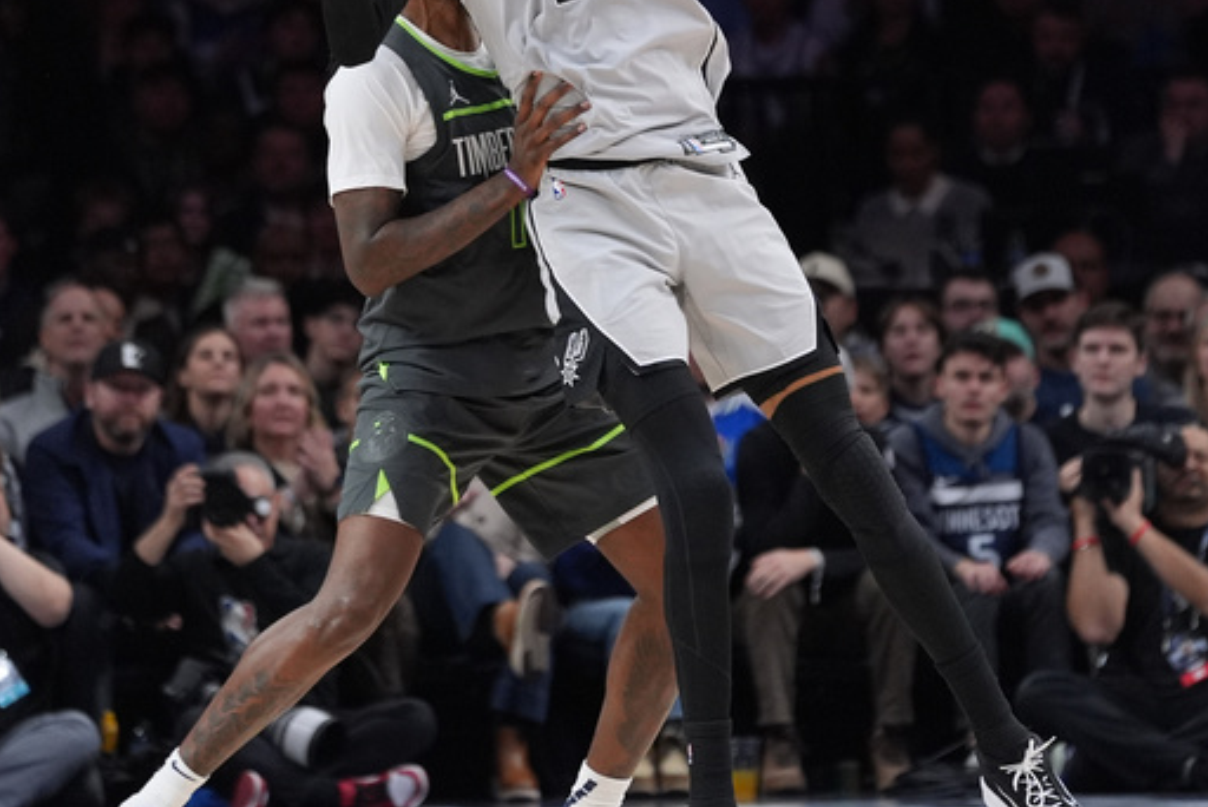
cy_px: 112
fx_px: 13429
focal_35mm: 400
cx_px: 597
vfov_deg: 3.4
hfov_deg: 5.2
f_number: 2.8
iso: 2500
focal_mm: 200
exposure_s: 1/1250
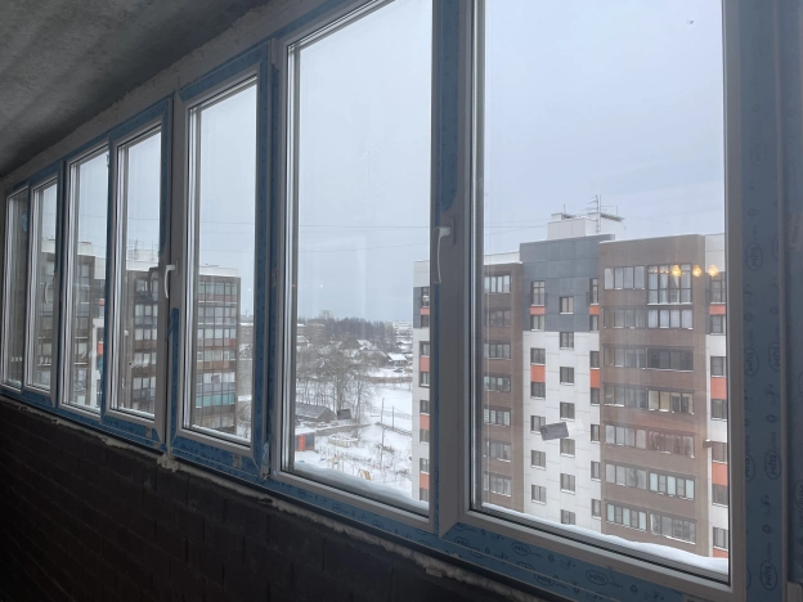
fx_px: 603
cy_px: 301
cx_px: 402
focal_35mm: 26
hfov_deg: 67.3
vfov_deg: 53.1
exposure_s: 1/100
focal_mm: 4.2
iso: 32
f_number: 1.6
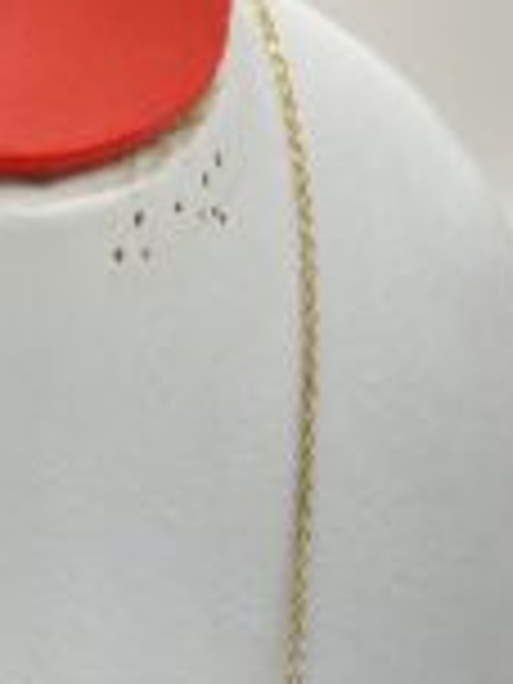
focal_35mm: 66
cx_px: -14
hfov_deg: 21.4
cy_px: 598
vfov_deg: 28.4
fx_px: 1304
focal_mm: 5.1
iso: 50
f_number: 1.6
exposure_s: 1/121
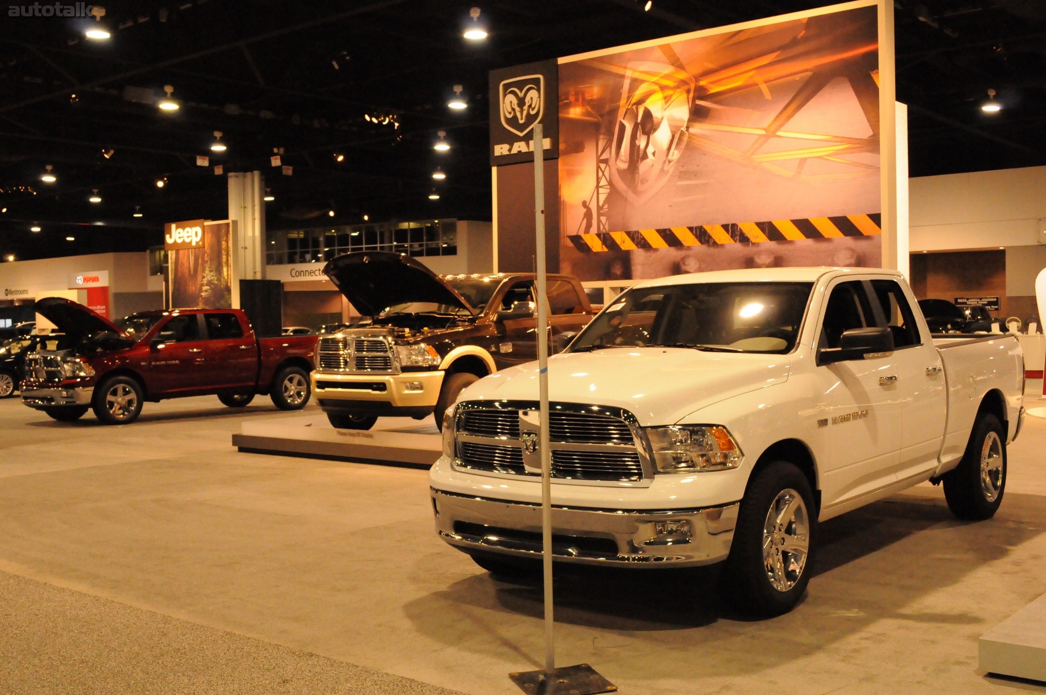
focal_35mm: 39
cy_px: 348
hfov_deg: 49.6
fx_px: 1132
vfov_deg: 34.1
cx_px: 523
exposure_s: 1/80
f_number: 8
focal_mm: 26
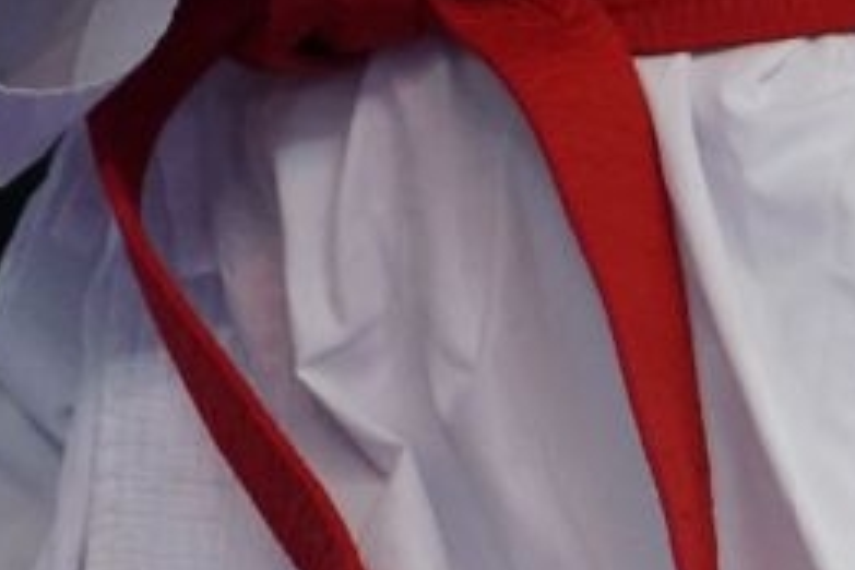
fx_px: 30659
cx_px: 1491
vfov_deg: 1.1
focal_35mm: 1291
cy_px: -943
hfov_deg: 1.6
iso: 2000
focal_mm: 187
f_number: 2.8
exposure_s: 1/1000
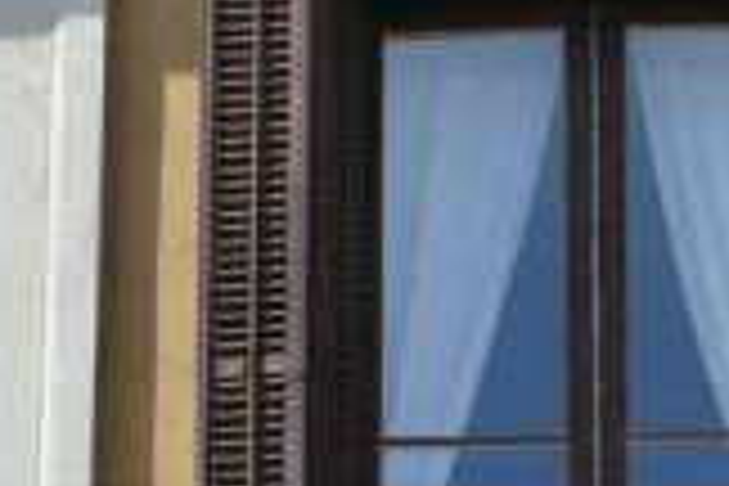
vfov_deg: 4.0
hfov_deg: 6.0
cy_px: -180
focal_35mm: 345
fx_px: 6986
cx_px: 662
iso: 400
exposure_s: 1/100
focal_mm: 70
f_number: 11
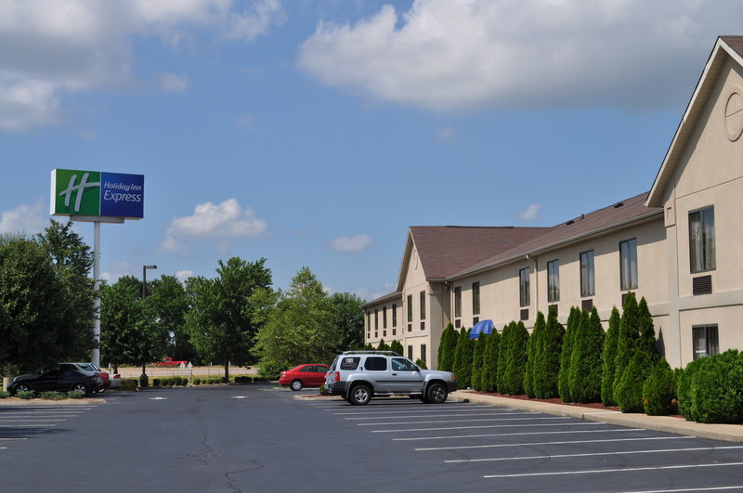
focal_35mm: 60
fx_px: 1237
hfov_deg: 33.4
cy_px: 246
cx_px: 372
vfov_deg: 22.6
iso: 200
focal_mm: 40
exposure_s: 1/500
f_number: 11
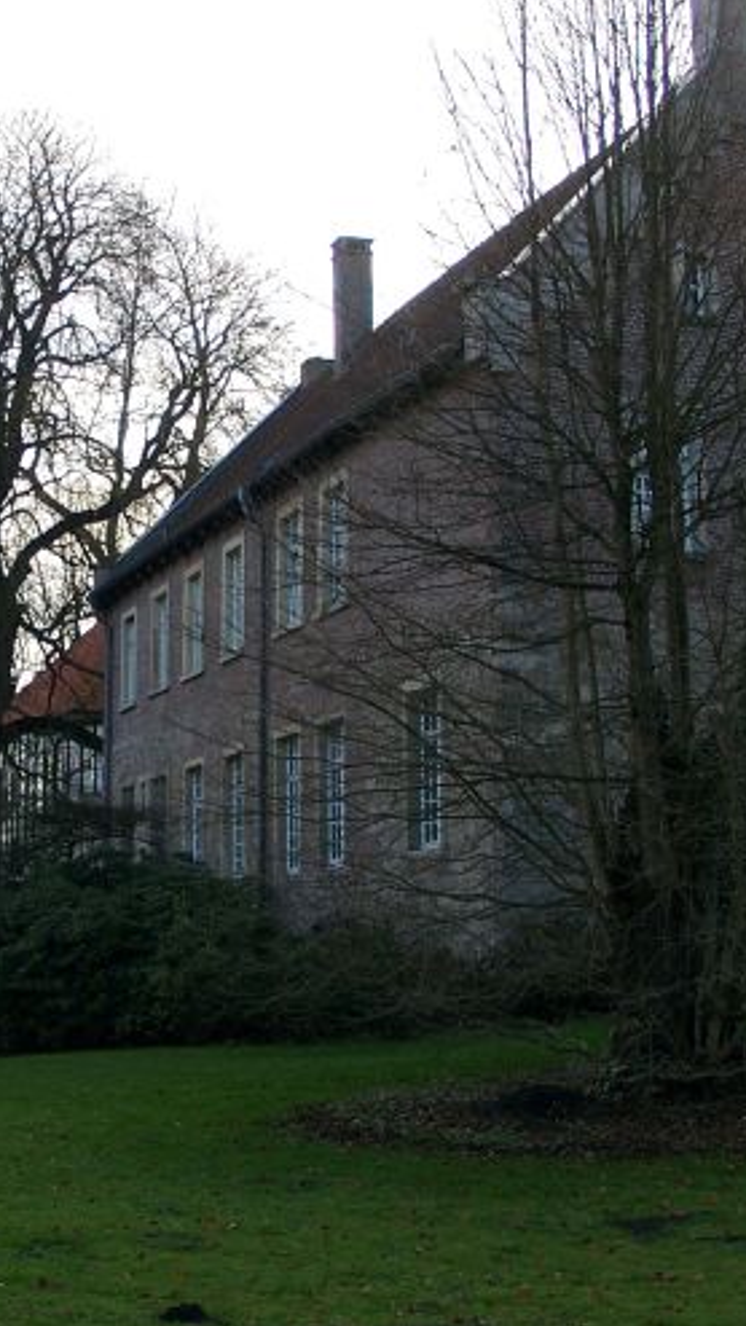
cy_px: 531
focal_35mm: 60
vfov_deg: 34.8
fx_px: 2109
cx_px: 115
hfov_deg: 19.8
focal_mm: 7.13
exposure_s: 1/328
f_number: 2.8
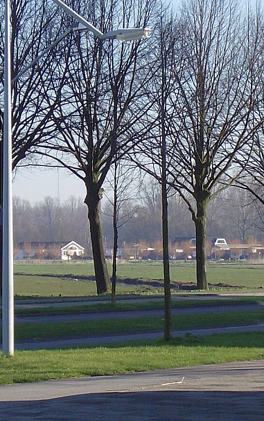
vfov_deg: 10.9
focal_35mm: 192
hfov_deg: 6.8
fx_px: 2209
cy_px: 192
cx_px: 89
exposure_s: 1/436
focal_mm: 18
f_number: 4.8
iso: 100
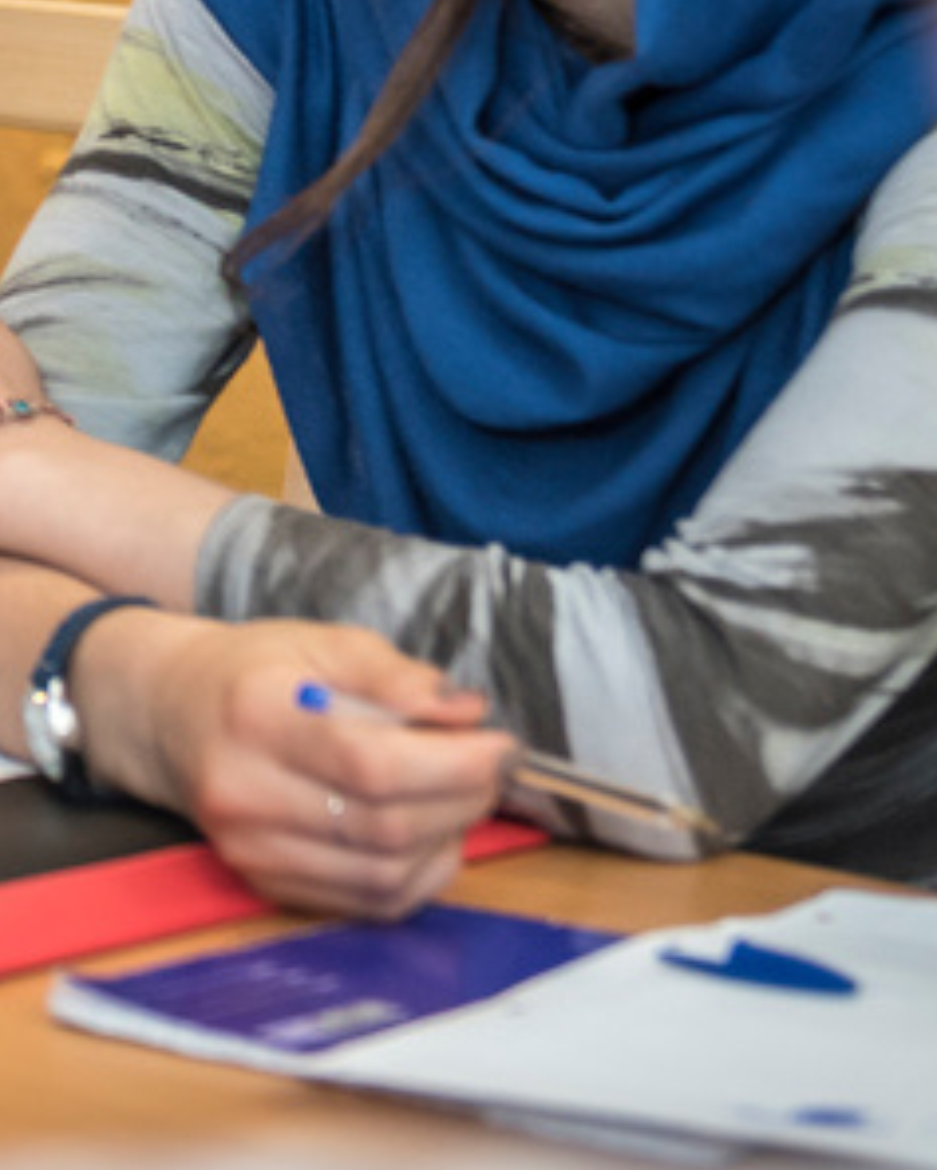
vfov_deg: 10.0
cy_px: -156
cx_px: -569
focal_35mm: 190
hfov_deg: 7.9
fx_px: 6583
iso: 400
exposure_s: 1/160
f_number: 2.8
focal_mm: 50
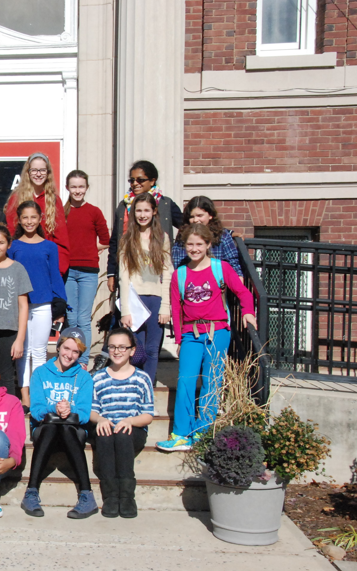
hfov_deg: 20.9
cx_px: -73
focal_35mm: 58
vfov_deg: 35.2
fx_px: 899
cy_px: 283
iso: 1600
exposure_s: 1/1000
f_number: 18
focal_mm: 25
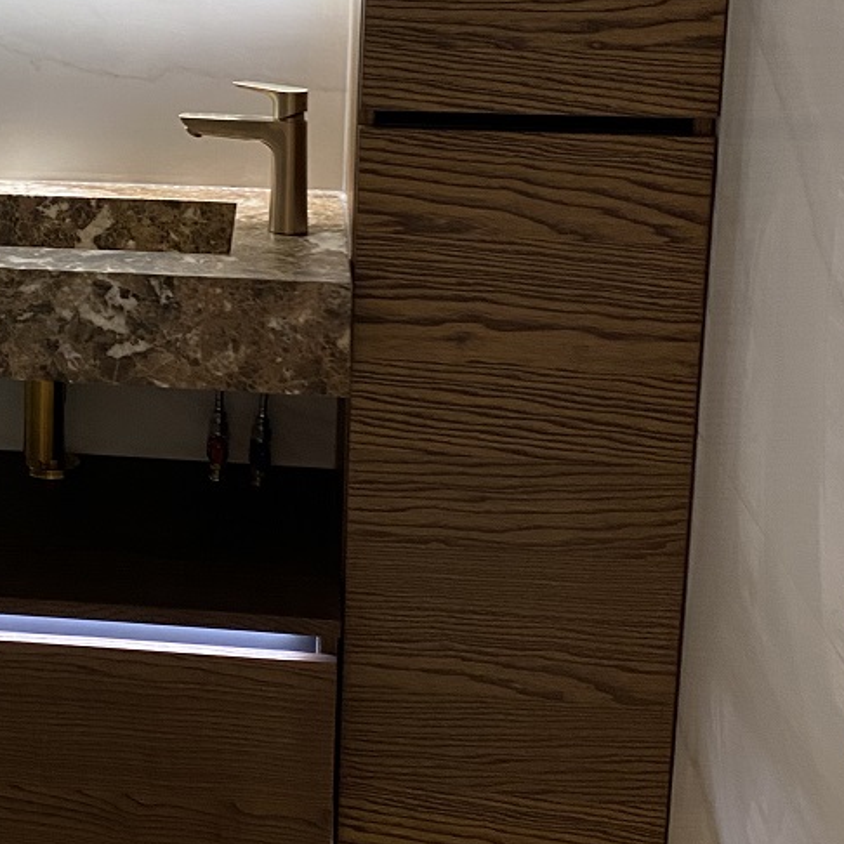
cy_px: 121
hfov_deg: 26.3
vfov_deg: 26.6
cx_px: 68
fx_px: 1738
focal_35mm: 63
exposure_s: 1/50
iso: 125
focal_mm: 4.25
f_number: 1.8
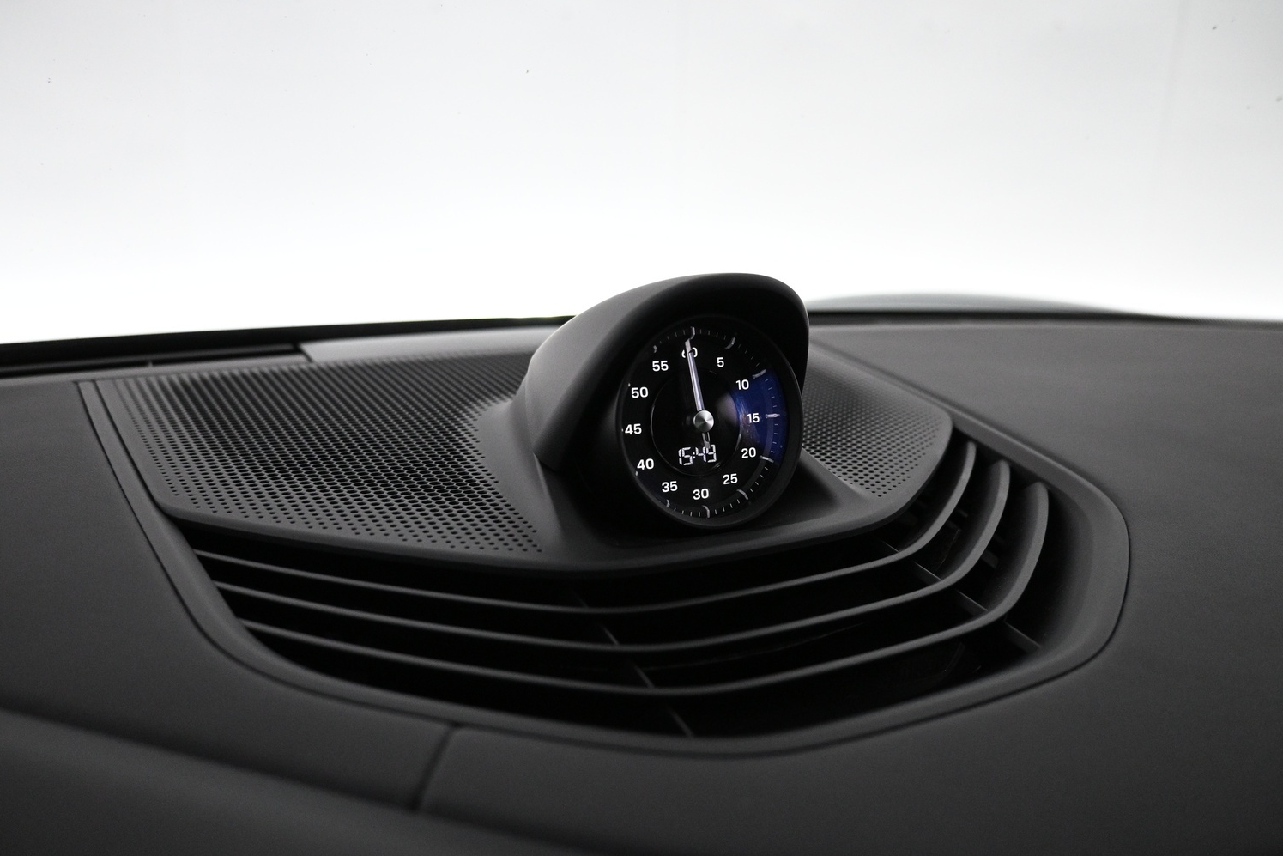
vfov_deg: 49.5
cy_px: 451
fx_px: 927
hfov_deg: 69.4
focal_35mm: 26
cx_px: 632
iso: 2500
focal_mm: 16
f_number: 3.5
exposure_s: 1/125
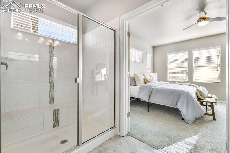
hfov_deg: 96.8
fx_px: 102
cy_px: 76
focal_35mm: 16
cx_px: 115
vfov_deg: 73.7
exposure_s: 1/1.67
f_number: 13
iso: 100
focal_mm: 16
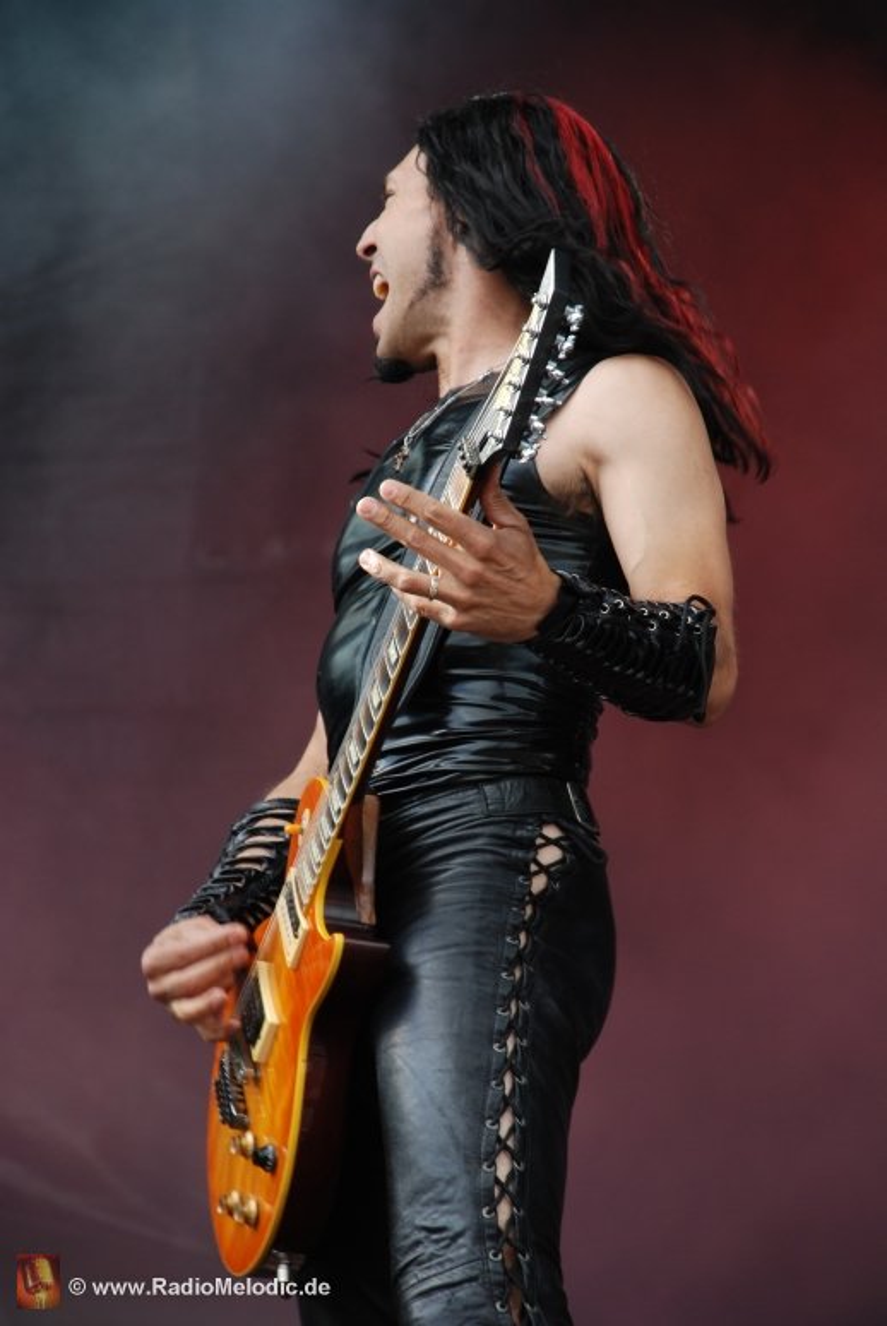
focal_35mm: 202
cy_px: 663
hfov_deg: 6.8
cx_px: 444
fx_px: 7463
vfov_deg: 10.1
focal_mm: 135
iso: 220
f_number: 5.6
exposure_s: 1/125
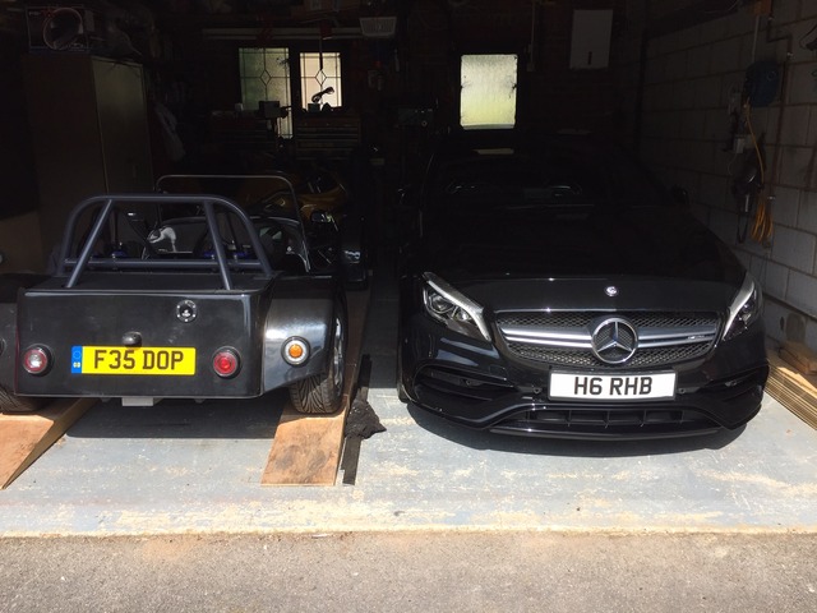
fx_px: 684
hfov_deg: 61.7
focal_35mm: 29
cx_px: 408
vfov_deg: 48.2
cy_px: 306
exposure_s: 1/1130
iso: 32
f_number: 2.2
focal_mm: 4.15
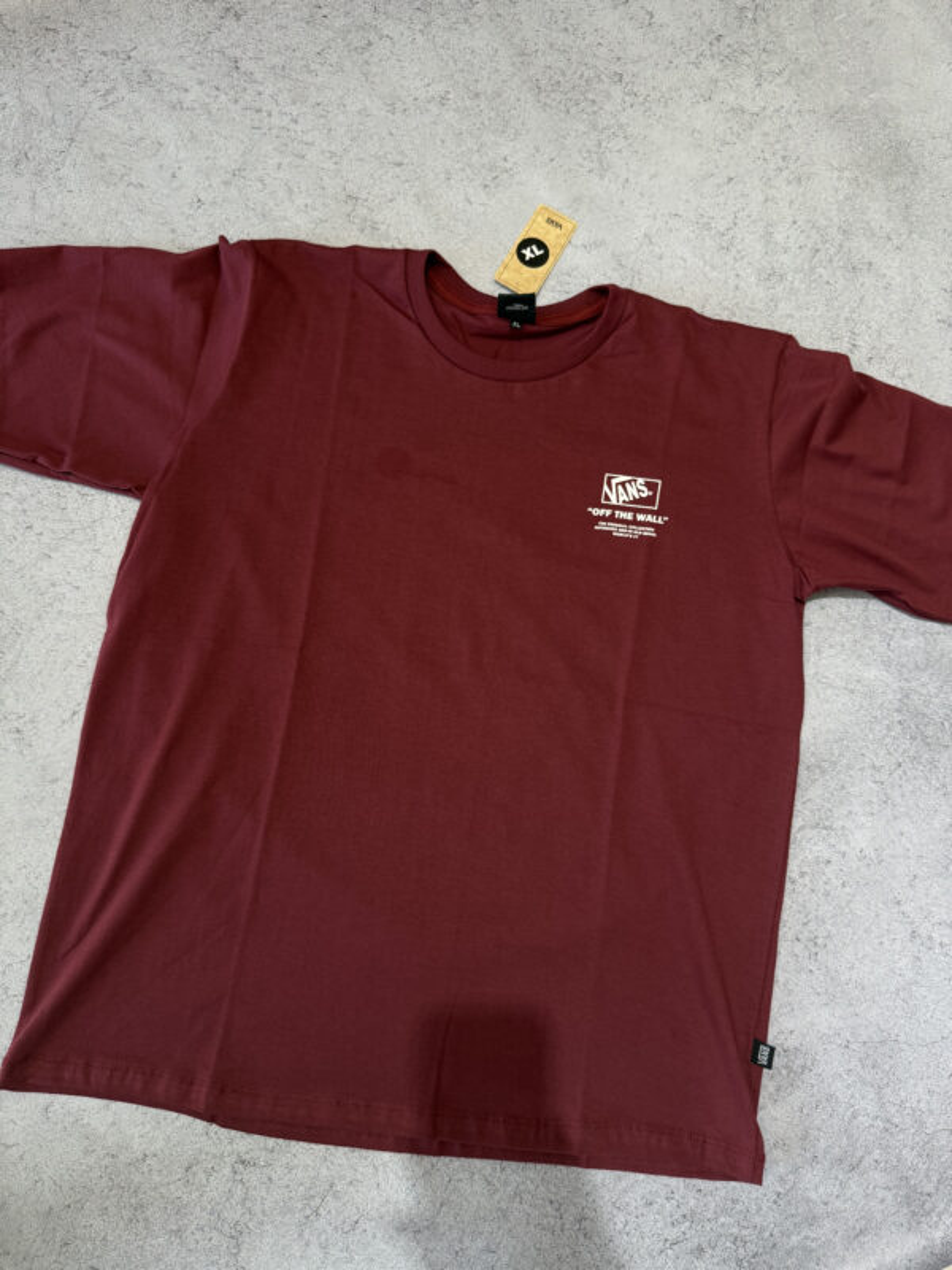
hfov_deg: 56.8
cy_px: 635
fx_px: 880
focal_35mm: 24
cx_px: 476
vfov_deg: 71.6
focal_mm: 6.76
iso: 160
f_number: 1.78
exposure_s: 1/100
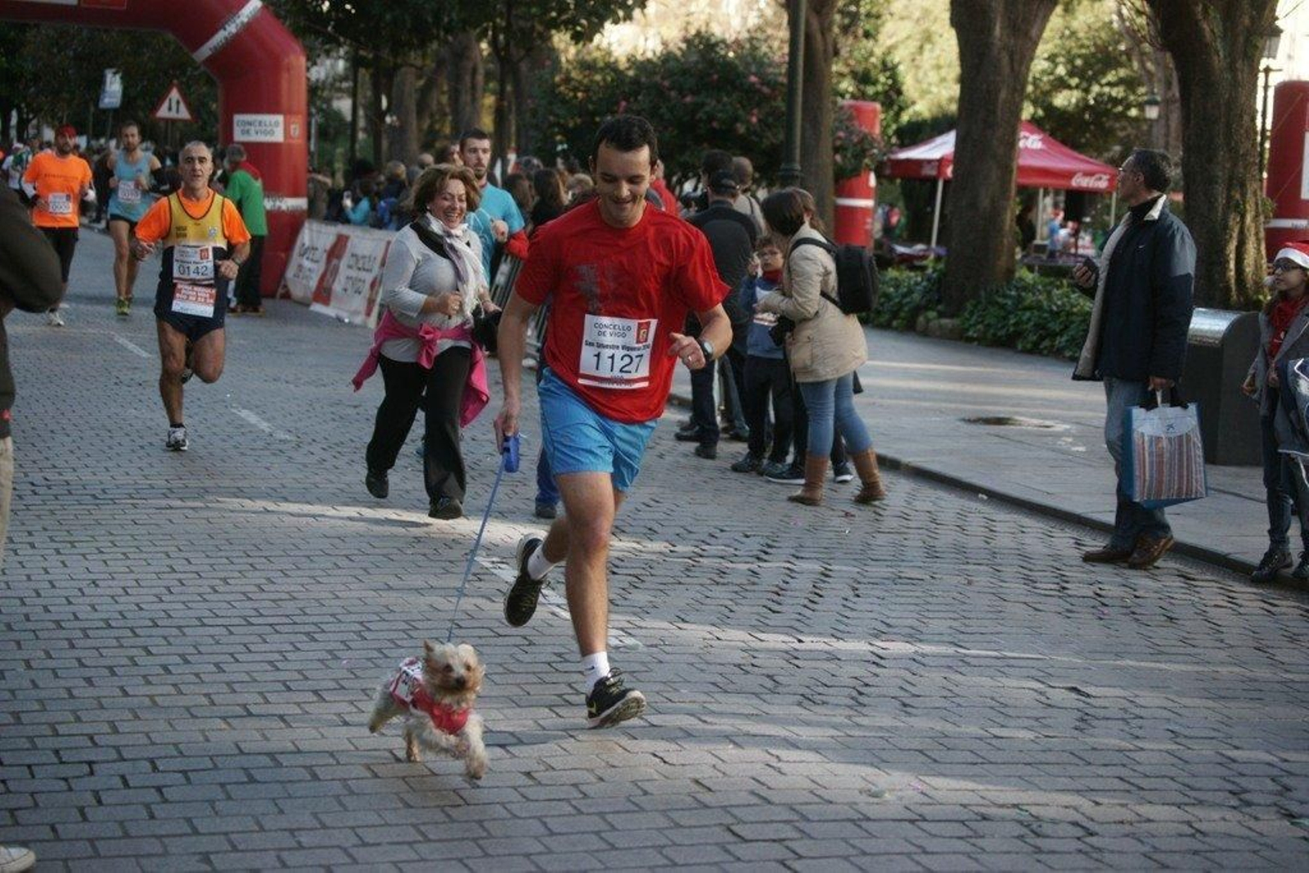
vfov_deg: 19.5
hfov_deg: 28.8
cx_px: 654
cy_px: 436
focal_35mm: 70
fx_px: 2545
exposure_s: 1/500
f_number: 4
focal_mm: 70
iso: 500
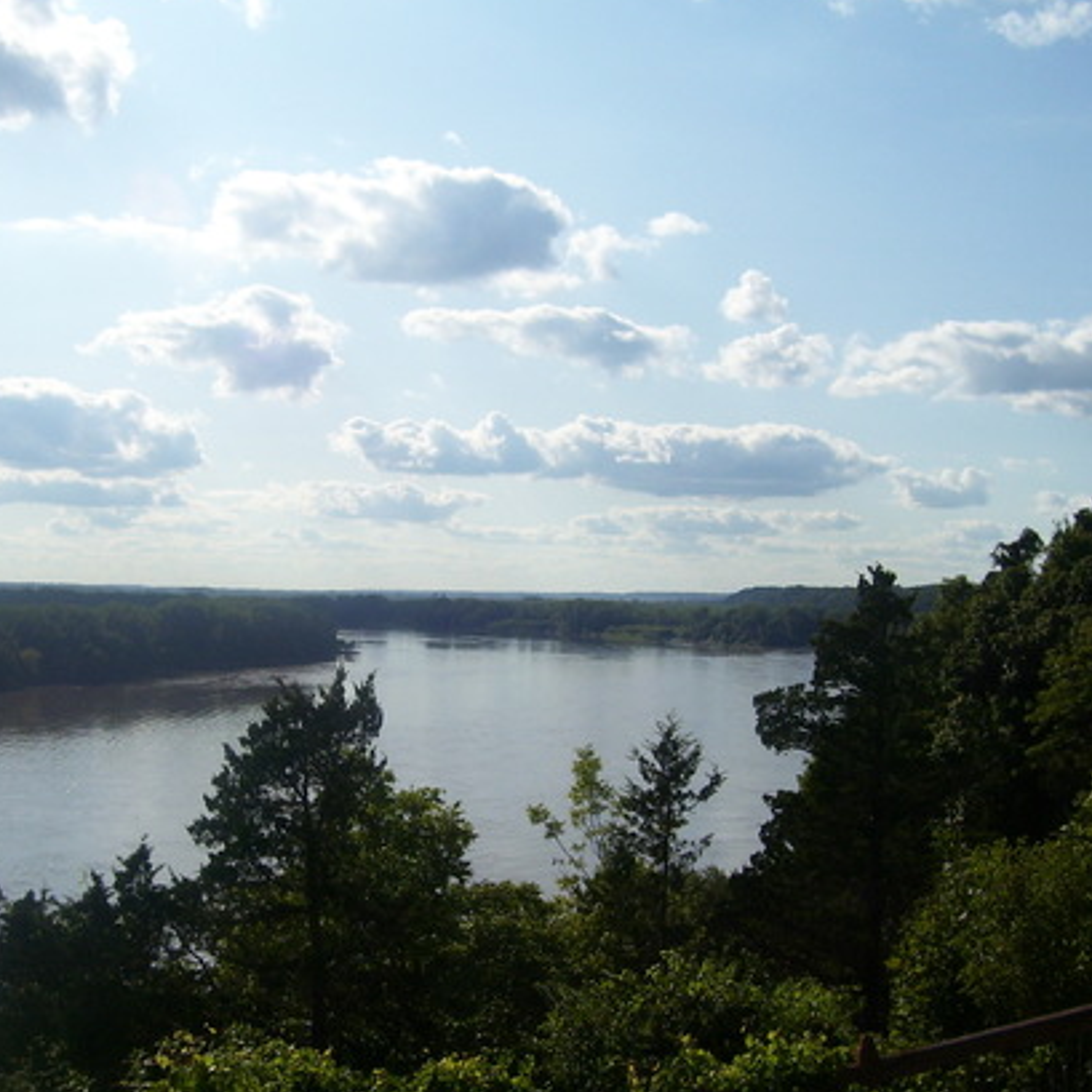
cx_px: 451
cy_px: 601
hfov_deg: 36.0
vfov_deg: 36.0
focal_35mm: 47
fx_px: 1677
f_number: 4.8
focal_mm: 5.6
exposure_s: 1/1500
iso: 80
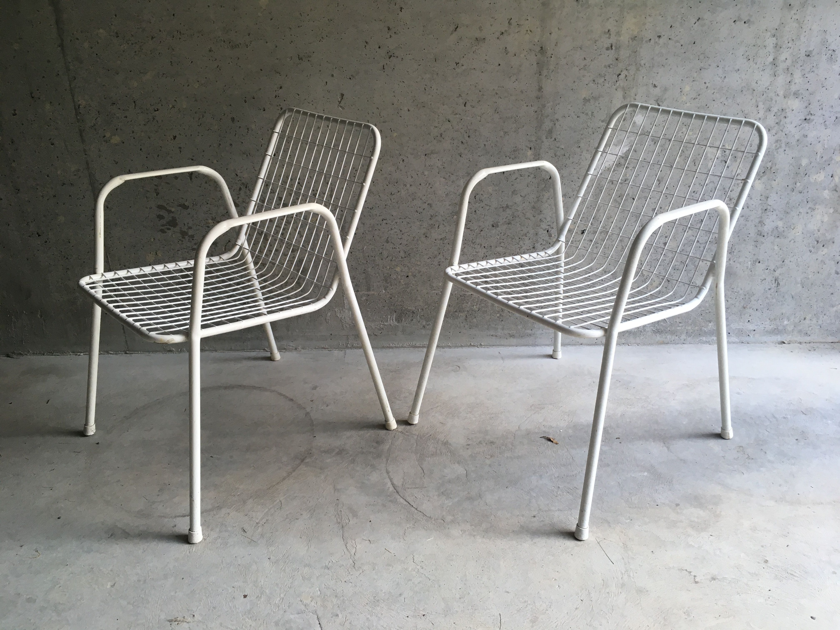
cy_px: 315
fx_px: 704
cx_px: 420
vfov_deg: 48.2
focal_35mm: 29
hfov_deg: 61.7
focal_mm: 4.15
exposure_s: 1/33
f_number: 2.2
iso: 25
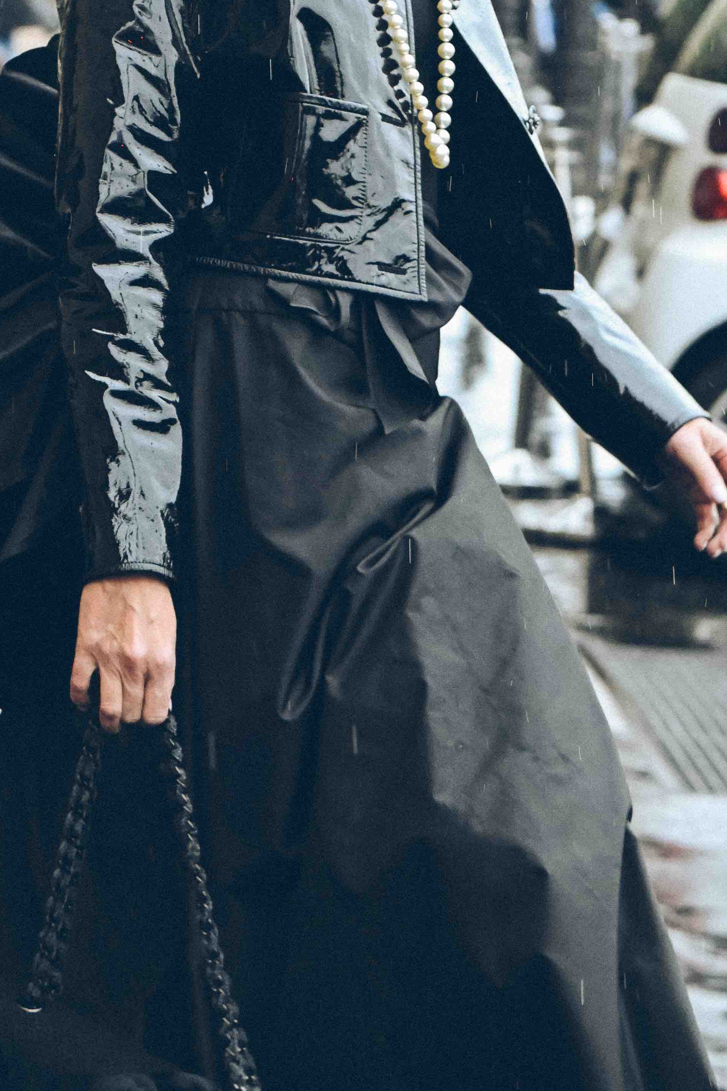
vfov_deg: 9.4
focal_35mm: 219
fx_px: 6633
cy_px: 499
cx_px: 220
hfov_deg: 6.3
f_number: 6.3
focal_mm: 78
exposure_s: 1/400
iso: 4000
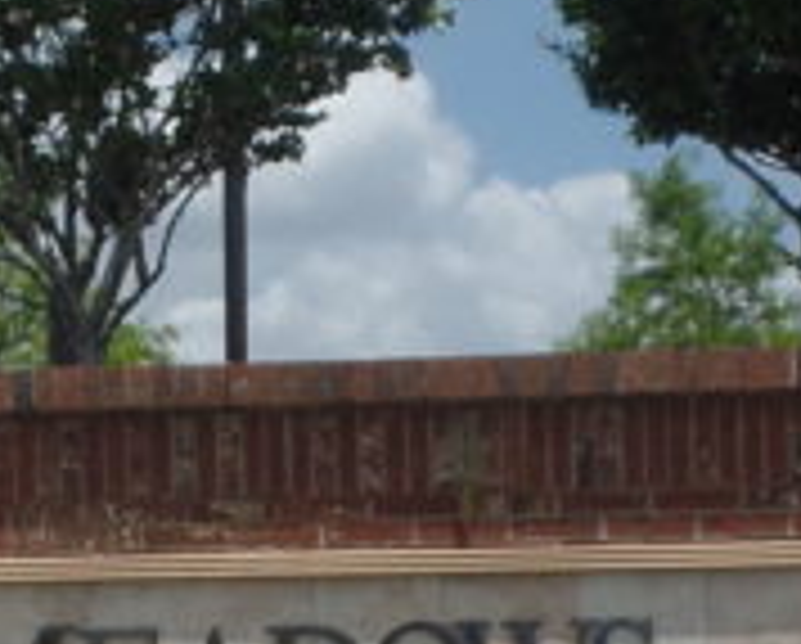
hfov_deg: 14.6
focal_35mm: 129
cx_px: -40
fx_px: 3063
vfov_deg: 11.6
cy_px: 865
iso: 80
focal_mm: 4.1
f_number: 3.5
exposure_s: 1/1500
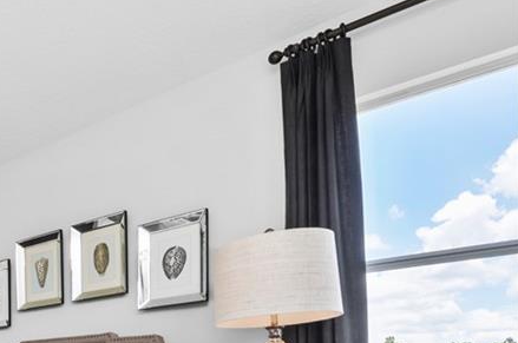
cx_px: -84
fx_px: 503
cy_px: 390
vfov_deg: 32.5
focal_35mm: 35
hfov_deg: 40.7
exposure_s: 1/25
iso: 200
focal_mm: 10
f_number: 8
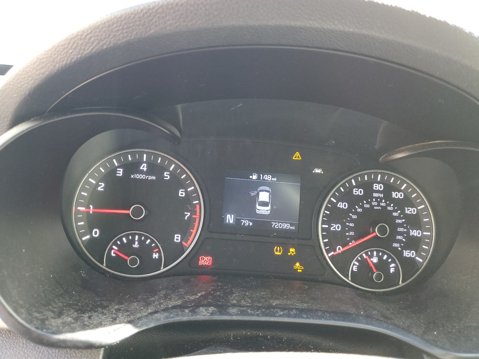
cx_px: 240
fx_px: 360
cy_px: 180
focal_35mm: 26
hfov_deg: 67.3
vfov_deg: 53.1
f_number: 1.5
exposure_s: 1/60.2
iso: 145
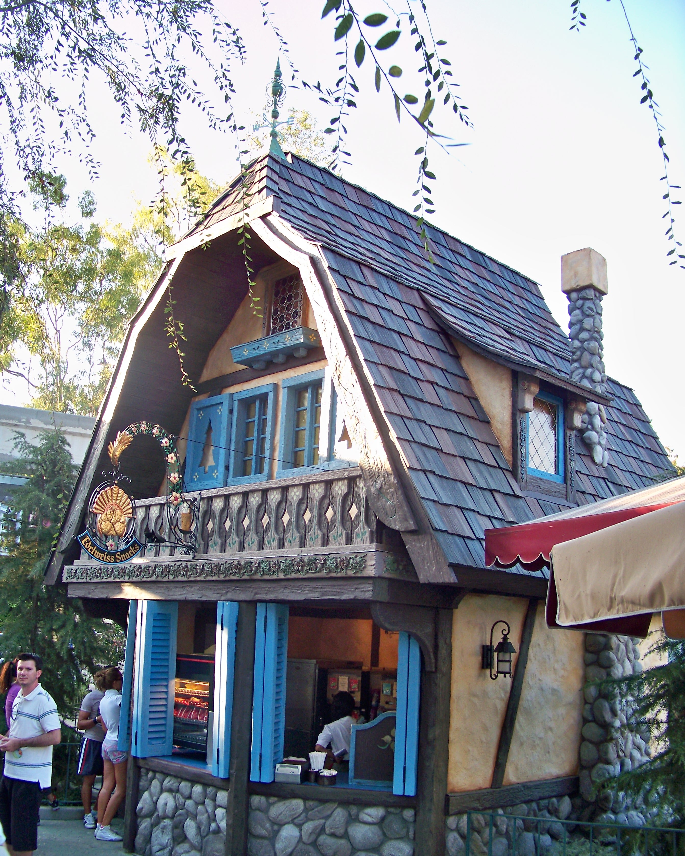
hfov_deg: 42.2
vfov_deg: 51.5
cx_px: 337
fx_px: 887
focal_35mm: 35
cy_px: 459
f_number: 2.8
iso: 80
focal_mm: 5.85
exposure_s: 1/60
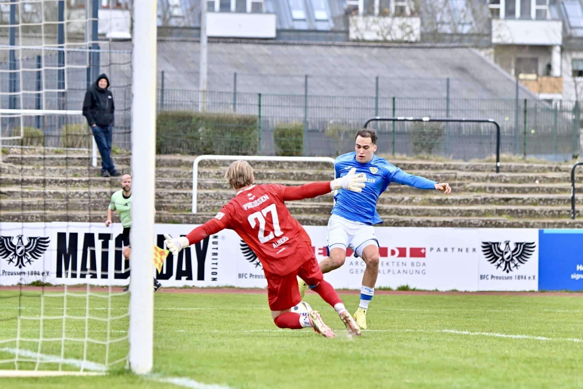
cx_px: 292
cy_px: 194
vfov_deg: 6.9
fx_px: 3238
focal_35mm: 200
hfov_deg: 10.3
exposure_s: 1/1600
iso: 1100
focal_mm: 200
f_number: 5.3
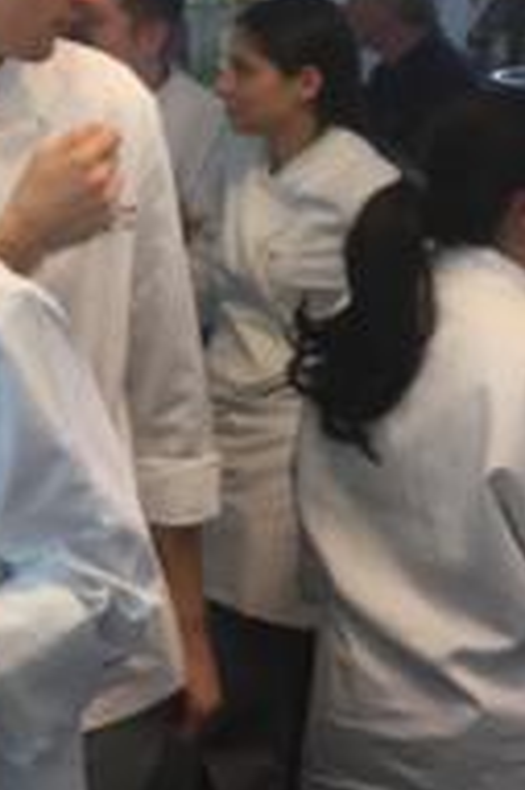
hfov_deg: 16.3
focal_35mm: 79
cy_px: 184
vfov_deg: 25.3
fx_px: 1731
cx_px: -153
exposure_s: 1/33
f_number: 2.2
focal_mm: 4.15
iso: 32
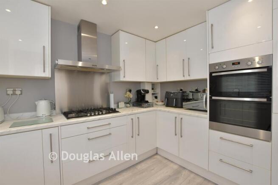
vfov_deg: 77.4
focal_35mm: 15
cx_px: 139
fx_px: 116
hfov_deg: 100.4
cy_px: 92
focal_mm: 10
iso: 250
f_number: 8
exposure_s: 1/15
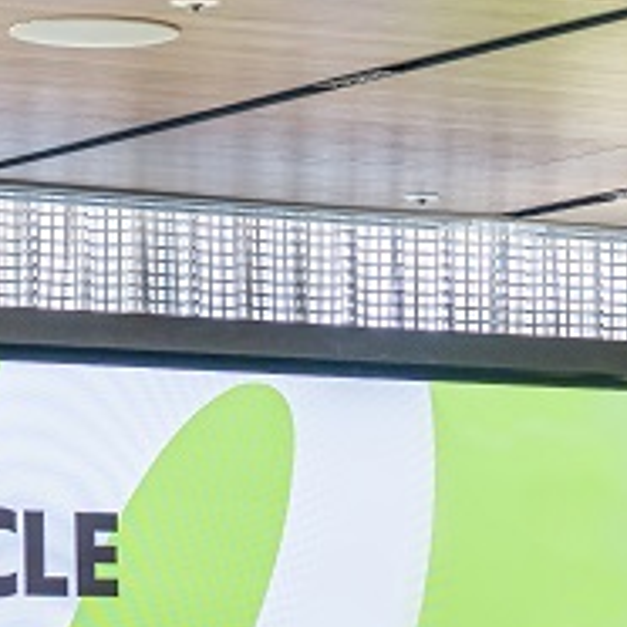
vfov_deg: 7.4
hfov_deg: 7.4
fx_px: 4816
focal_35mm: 235
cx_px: 617
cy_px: 855
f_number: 4.5
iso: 800
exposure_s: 1/125
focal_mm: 62
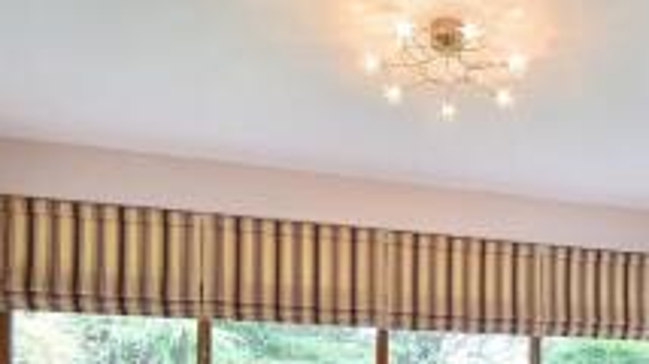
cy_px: 408
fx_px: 602
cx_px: 503
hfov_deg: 53.5
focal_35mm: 35
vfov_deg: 29.9
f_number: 4.5
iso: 180
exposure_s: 1/15
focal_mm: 10
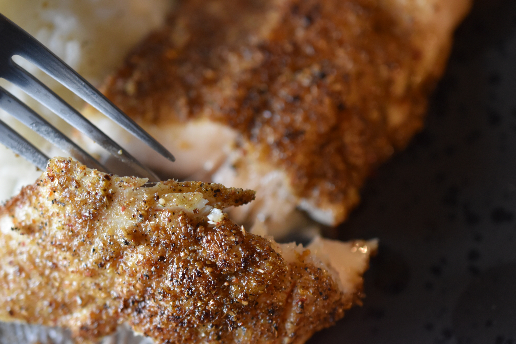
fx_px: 860
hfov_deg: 33.4
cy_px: 172
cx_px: 258
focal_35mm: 60
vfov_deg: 22.6
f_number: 3.2
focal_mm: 40
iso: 1250
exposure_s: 1/125
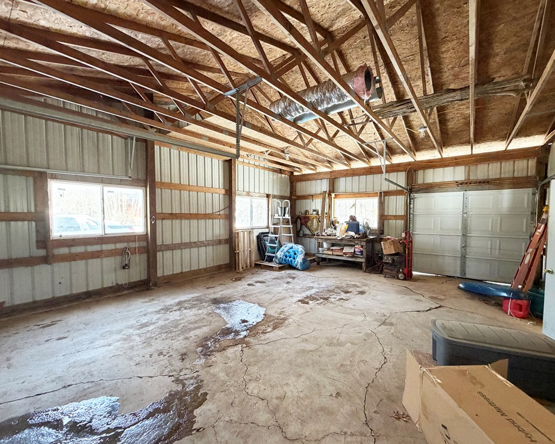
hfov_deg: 96.8
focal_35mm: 15
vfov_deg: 84.0
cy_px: 227
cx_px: 286
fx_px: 246
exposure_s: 1/60
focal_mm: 2.22
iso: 320
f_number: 2.2
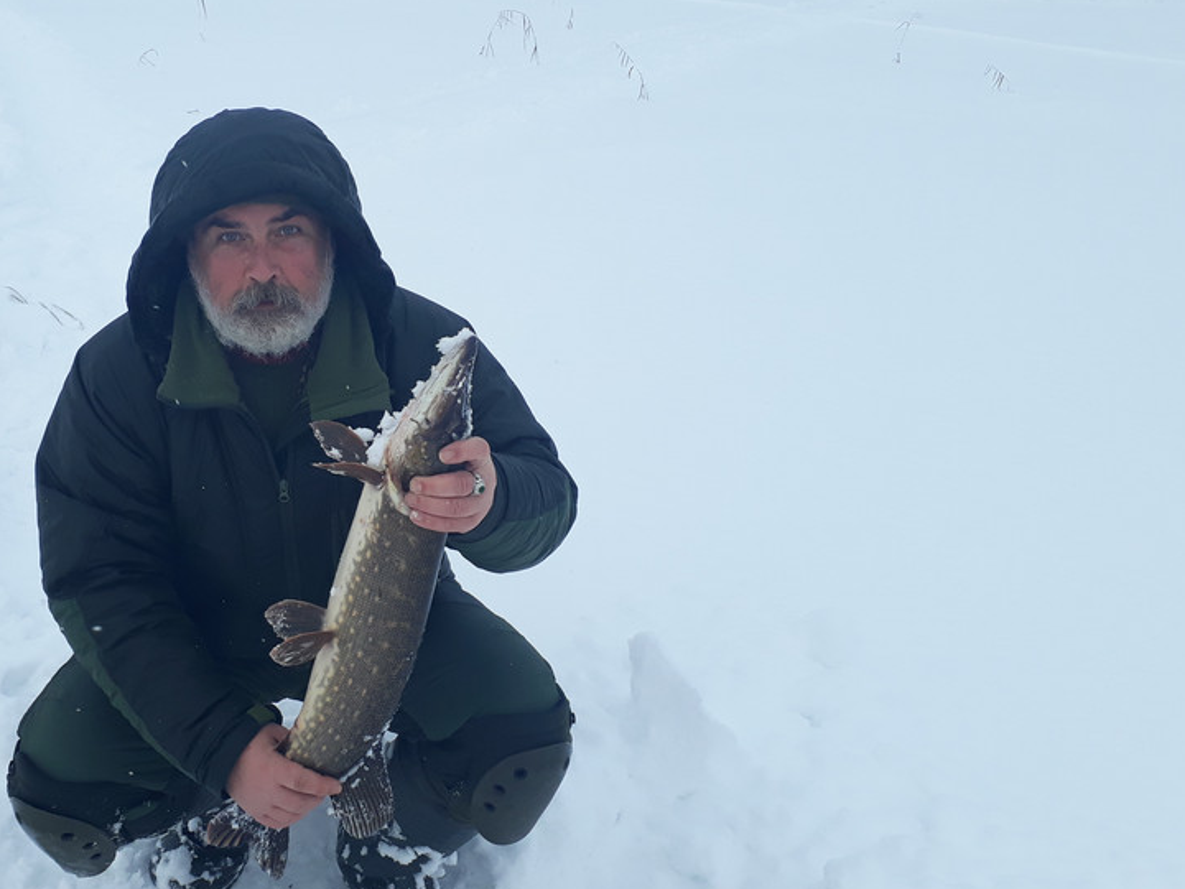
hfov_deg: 45.8
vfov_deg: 35.9
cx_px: 361
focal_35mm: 40
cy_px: 372
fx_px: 1369
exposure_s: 1/341
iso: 40
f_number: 1.9
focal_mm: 3.6
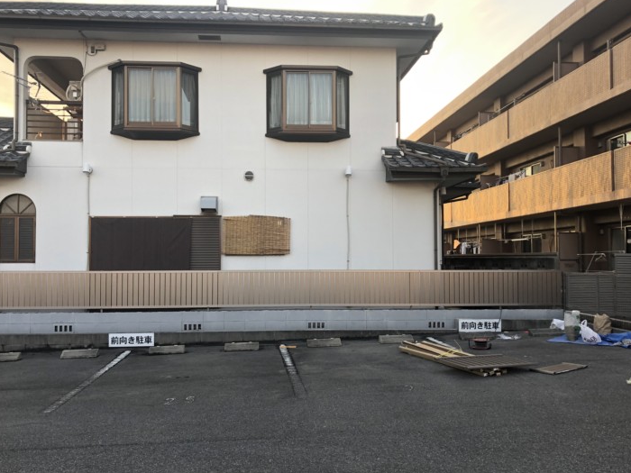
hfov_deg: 56.8
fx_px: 583
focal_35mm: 32
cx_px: 309
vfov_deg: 44.2
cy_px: 243
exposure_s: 1/120
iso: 32
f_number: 1.8
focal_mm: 3.99
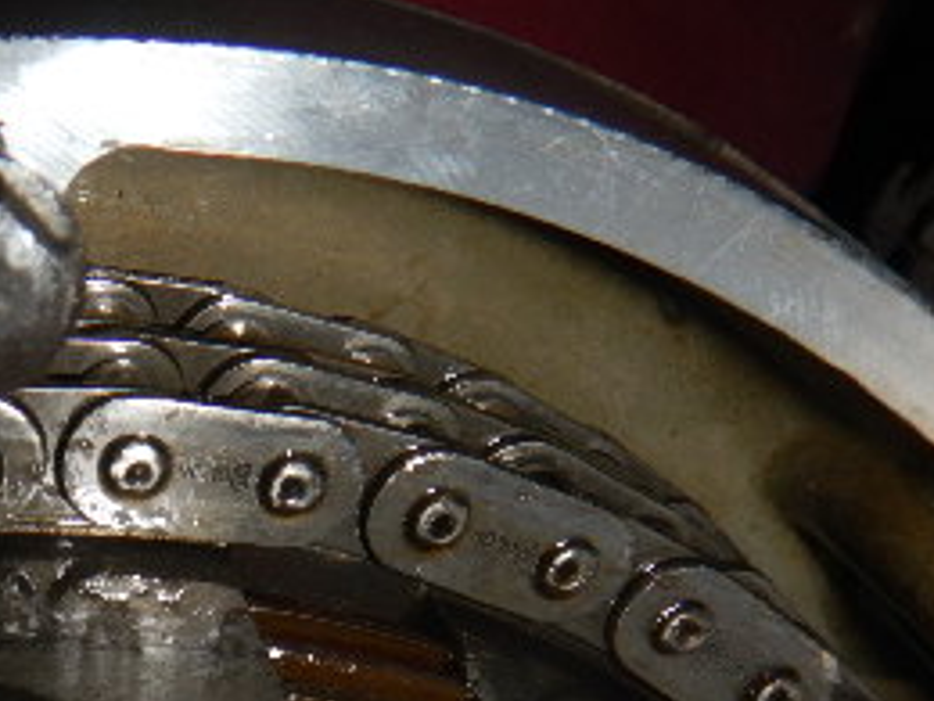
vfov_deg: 22.7
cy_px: 852
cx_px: -32
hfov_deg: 30.1
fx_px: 1592
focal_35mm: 59
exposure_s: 1/30
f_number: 8.2
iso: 200
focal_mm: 4.3
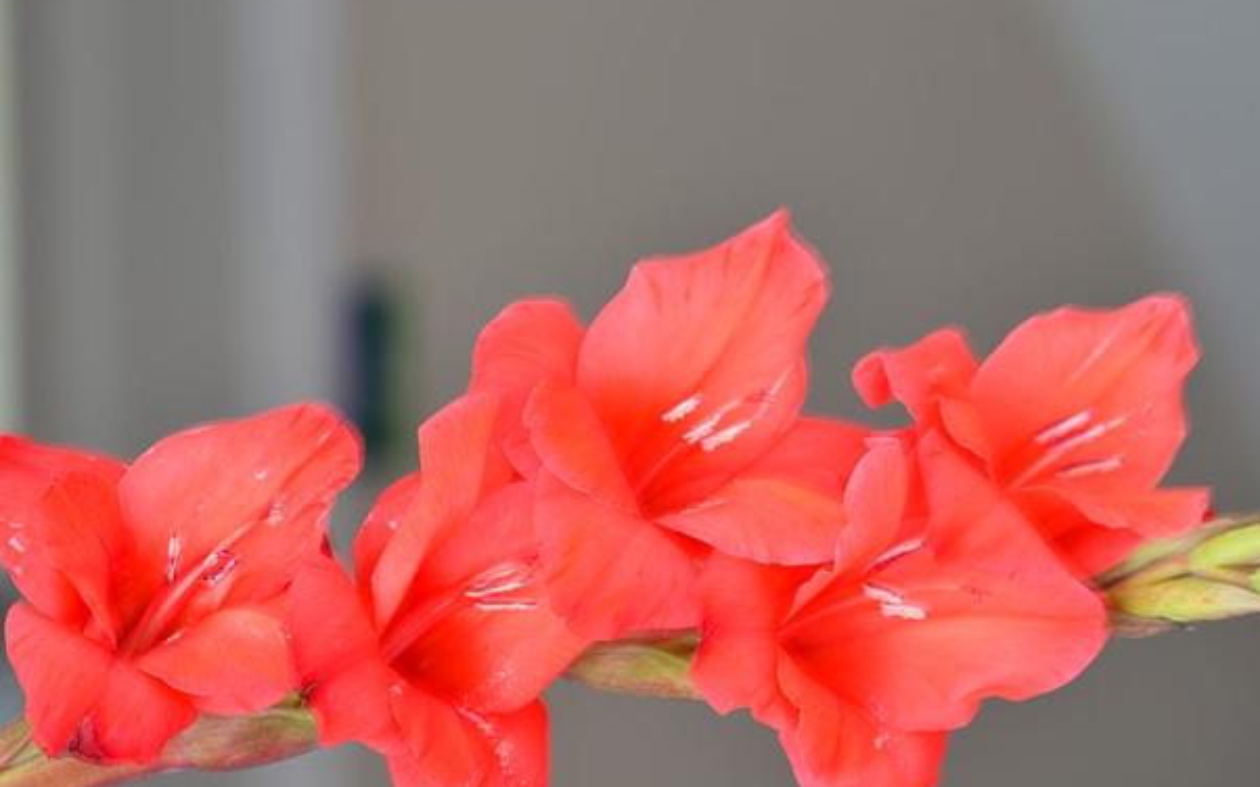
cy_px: 525
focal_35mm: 207
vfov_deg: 6.3
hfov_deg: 10.1
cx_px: 670
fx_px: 7107
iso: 100
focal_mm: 102
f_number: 8
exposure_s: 1
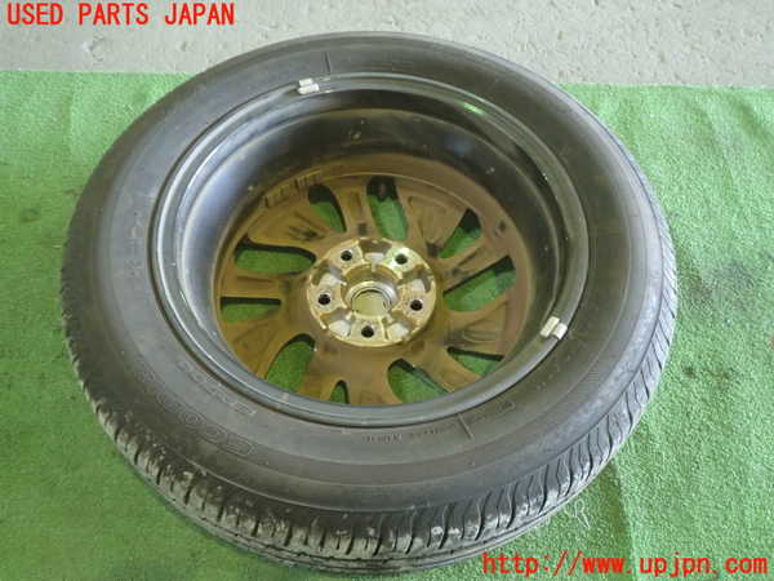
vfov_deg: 46.8
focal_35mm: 30
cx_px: 387
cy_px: 290
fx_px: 671
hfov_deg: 60.0
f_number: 2.3
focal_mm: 5.4
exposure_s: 1/30
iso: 800
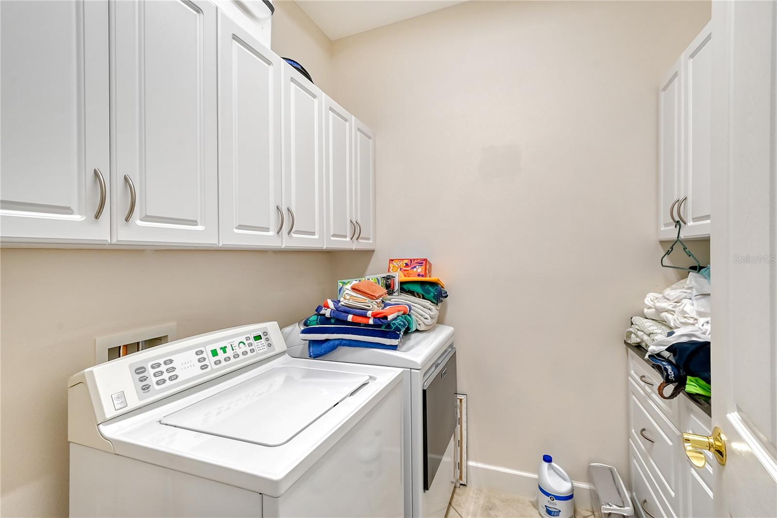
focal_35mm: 15
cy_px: 259
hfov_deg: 100.4
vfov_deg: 77.3
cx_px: 388
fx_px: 324
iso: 800
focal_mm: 10
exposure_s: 1/60
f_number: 10
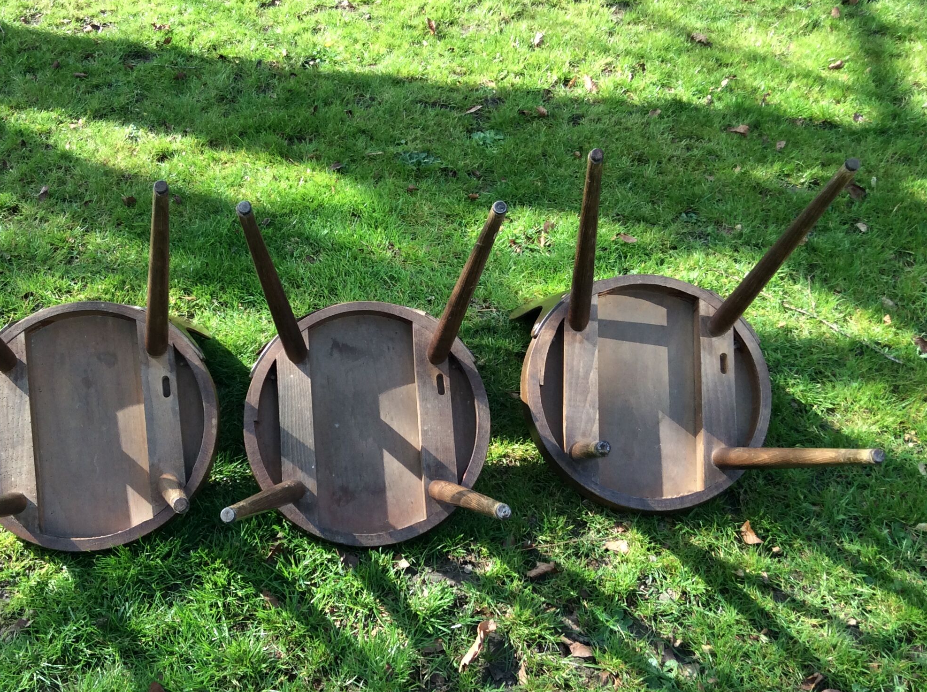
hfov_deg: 44.6
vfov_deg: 34.3
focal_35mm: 42
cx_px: 369
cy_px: 352
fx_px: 1123
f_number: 2.4
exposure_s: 1/246
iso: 32
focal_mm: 3.3
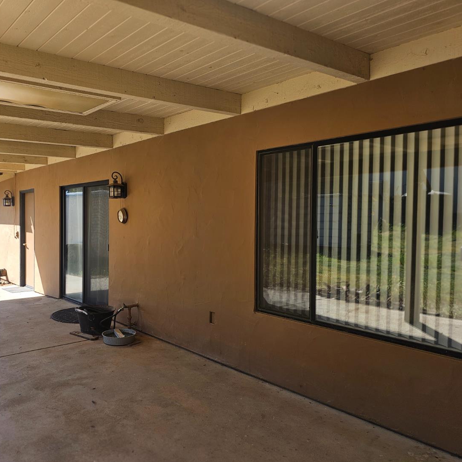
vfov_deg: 57.3
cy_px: 238
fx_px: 423
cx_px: 157
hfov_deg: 56.2
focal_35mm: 28
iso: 10
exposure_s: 1/204
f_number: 1.7
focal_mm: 6.3
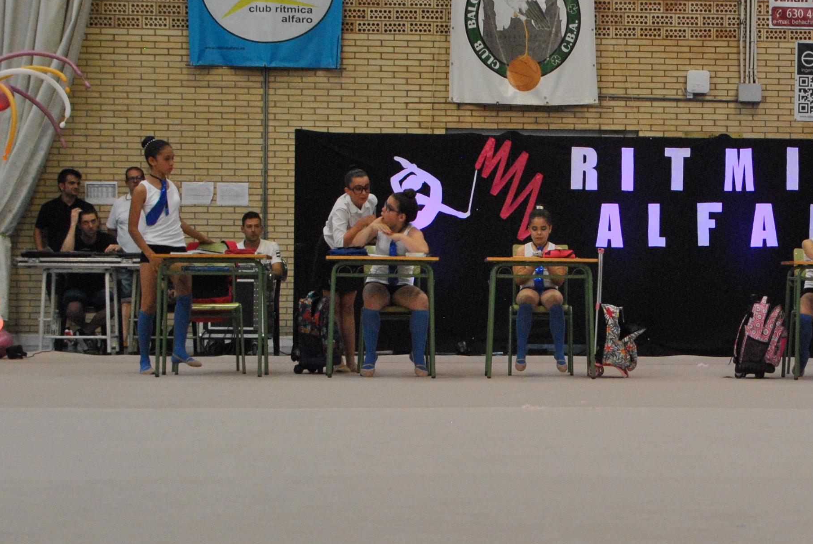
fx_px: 2104
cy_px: 247
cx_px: 653
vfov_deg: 14.7
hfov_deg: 21.6
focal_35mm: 93
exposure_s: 1/160
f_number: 6.3
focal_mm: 29
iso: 800
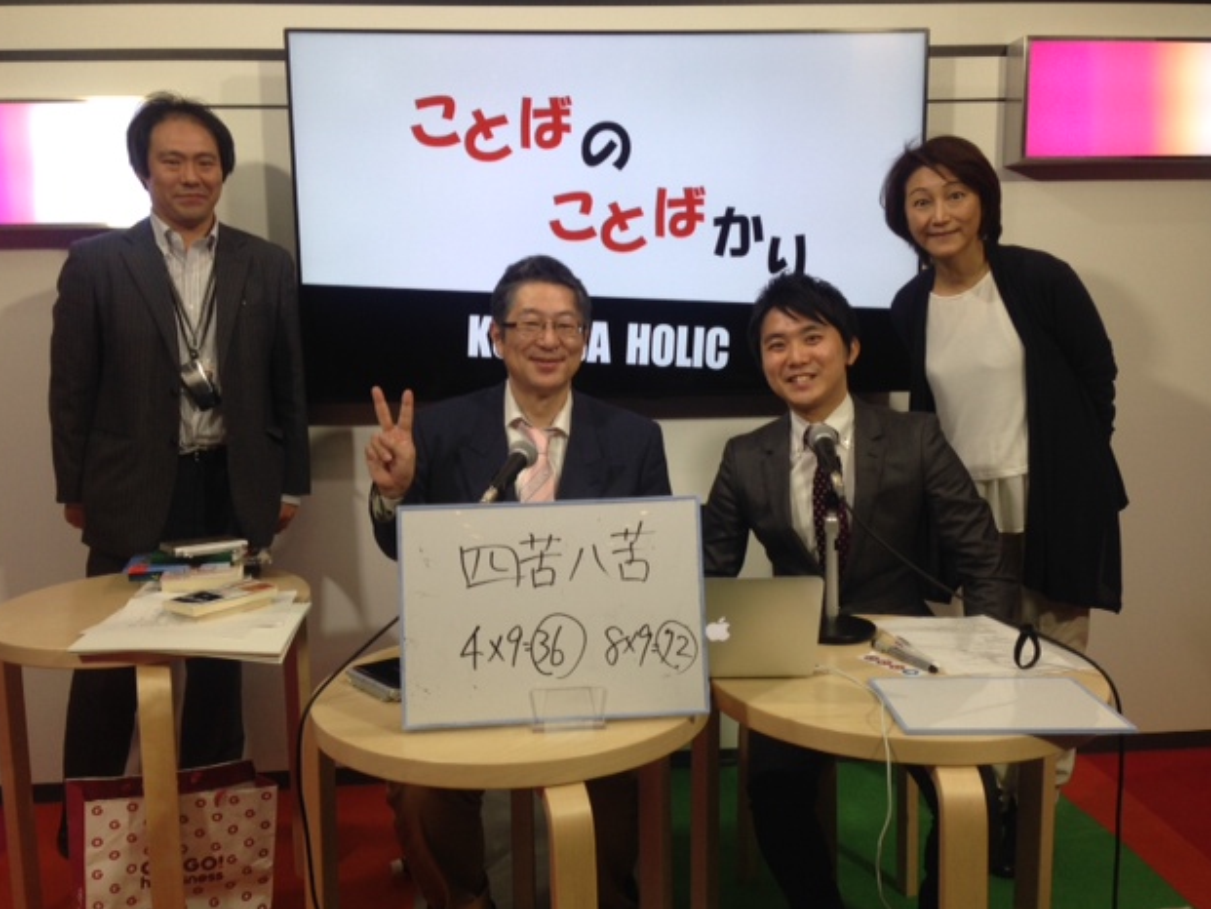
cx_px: 597
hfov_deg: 53.9
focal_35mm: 34
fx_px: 1190
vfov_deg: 41.8
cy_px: 458
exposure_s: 1/60
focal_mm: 4.12
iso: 64
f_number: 2.4
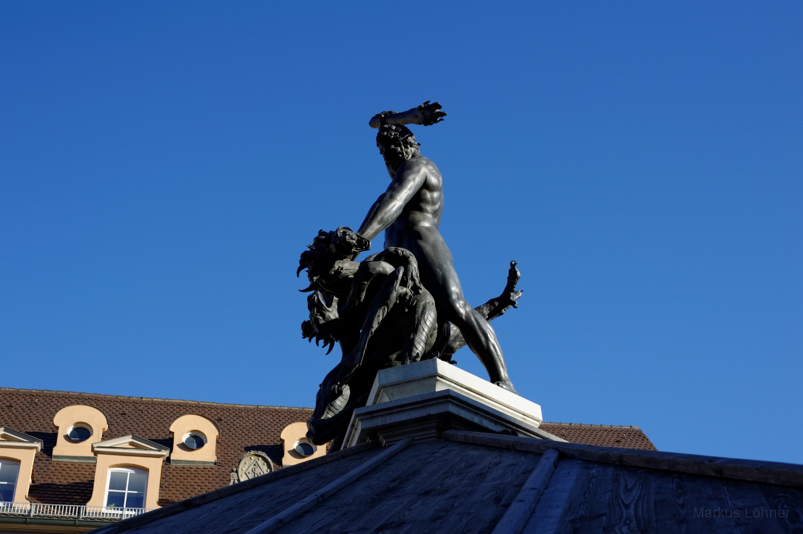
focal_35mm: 50
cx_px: 402
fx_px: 1114
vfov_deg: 27.0
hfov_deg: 39.6
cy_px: 267
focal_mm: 50
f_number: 5.6
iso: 200
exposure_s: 1/750
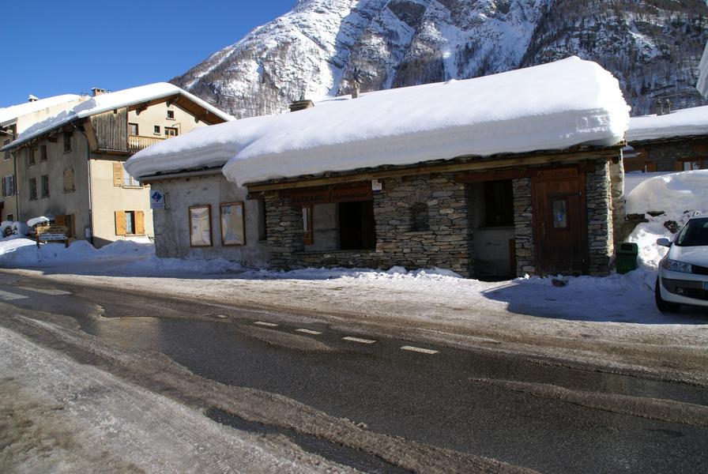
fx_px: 532
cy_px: 237
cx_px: 354
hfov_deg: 67.3
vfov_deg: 48.1
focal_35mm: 27
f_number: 11
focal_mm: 18
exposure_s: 1/125
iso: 100
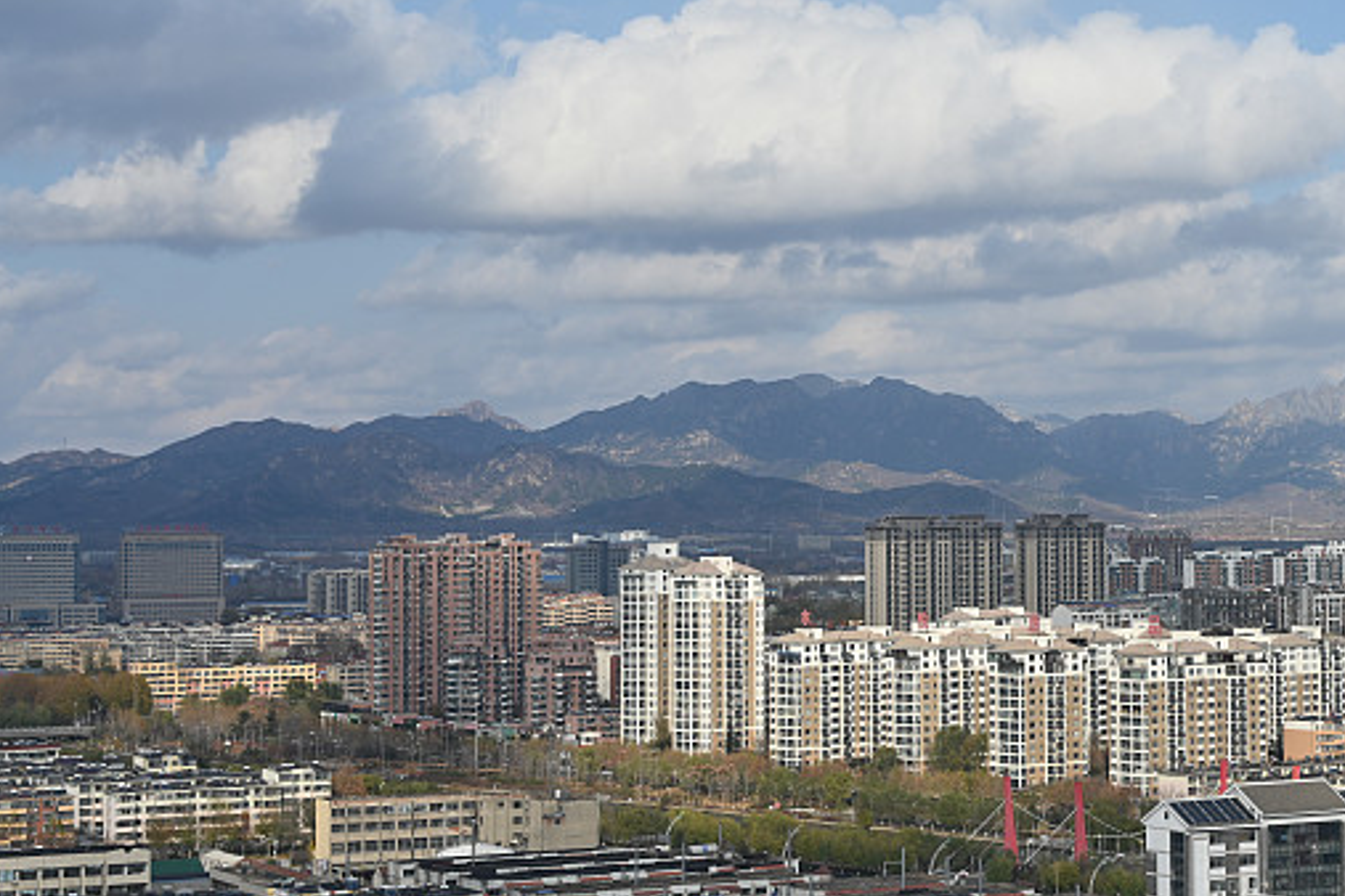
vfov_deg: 16.6
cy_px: 359
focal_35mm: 82
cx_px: 1053
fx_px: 3063
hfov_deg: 24.4
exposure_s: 1/250
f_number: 8
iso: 64
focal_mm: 52
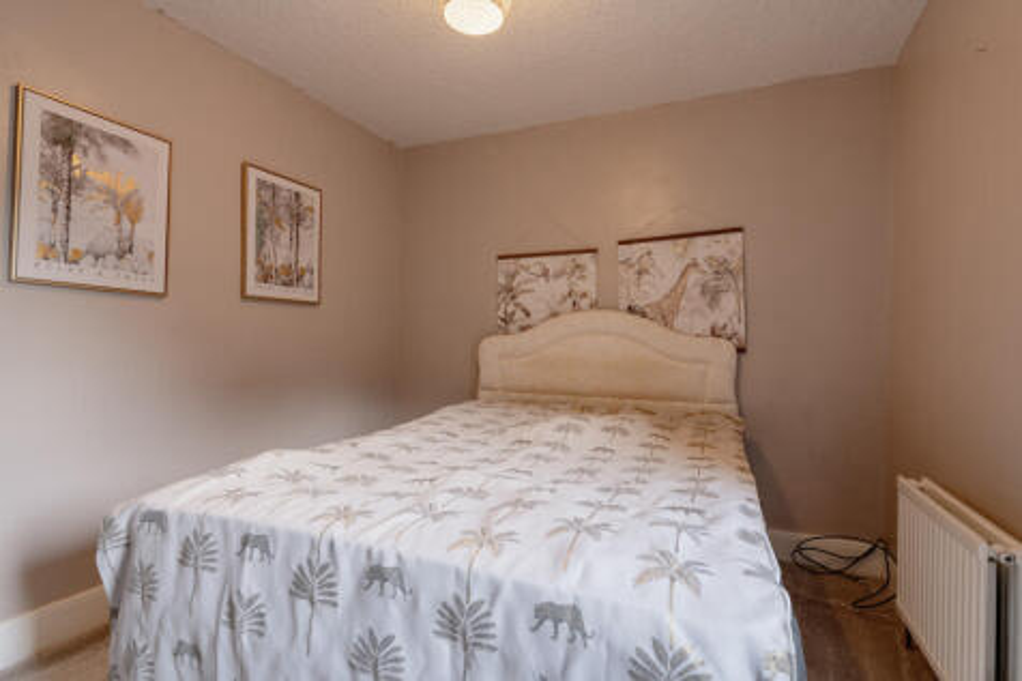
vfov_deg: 70.4
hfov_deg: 93.3
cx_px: 511
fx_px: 482
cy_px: 340
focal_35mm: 17
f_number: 8
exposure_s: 1/8
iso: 400
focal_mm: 17
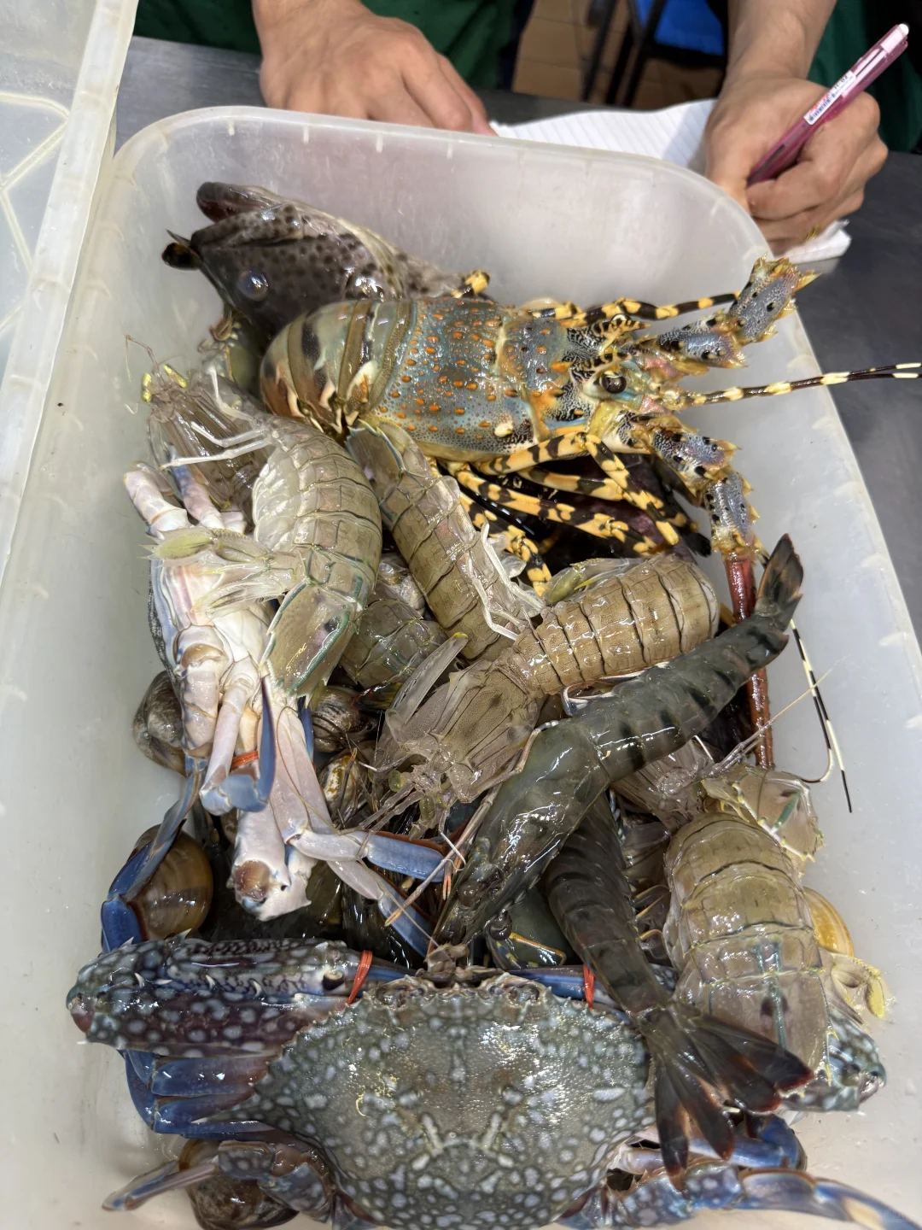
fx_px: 852
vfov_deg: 71.6
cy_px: 615
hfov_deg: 56.8
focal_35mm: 24
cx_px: 461
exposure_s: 1/100
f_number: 1.78
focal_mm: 6.76
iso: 125
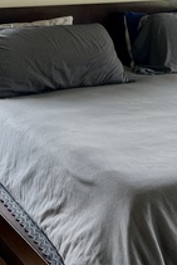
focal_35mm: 82
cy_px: 5
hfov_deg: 16.6
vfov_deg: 23.8
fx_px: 604
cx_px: 126
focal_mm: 5.7
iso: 40
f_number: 1.5
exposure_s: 1/256
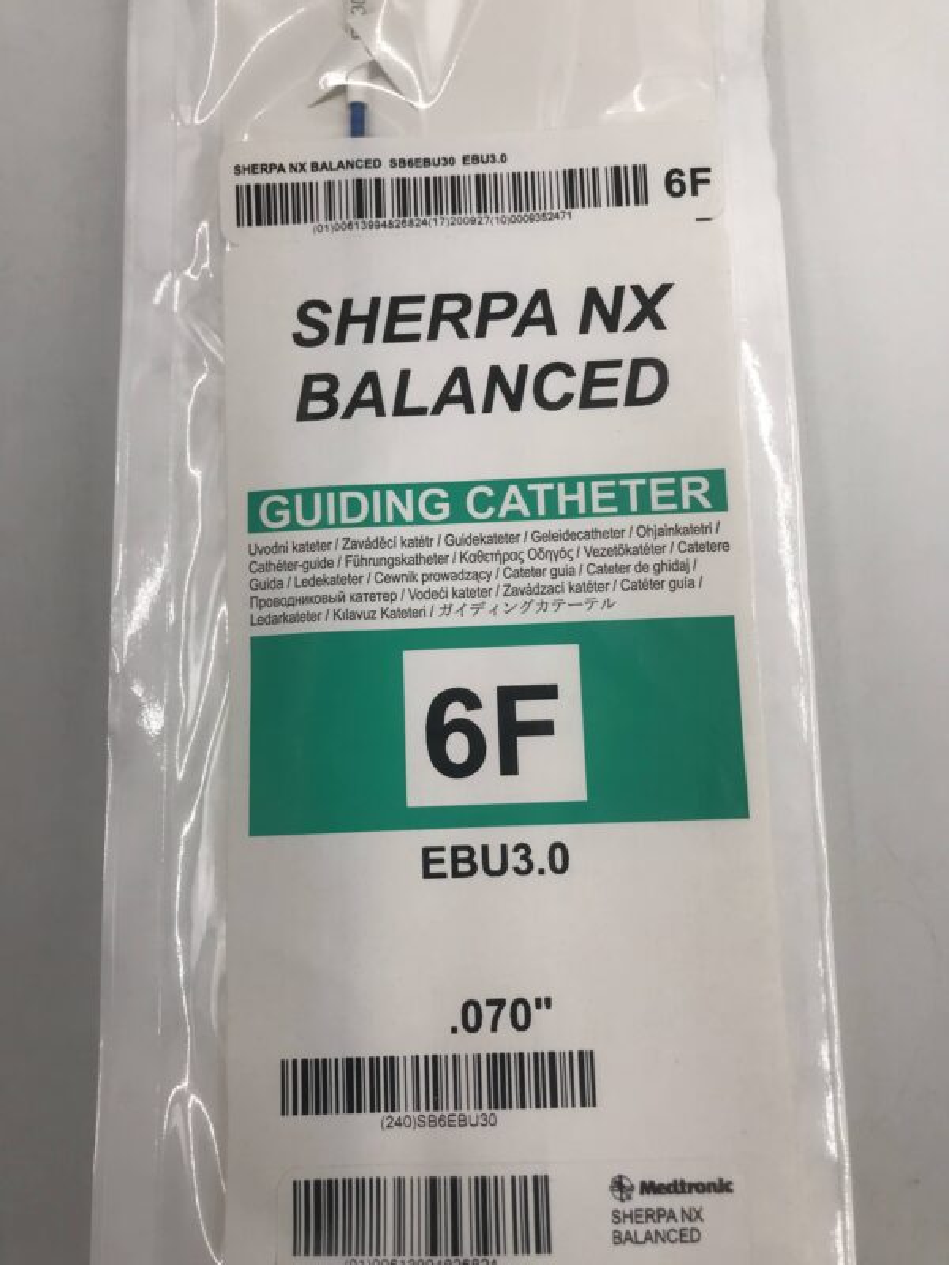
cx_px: 474
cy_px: 632
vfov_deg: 63.4
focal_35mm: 28
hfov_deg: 49.7
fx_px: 1023
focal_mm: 3.99
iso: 20
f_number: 1.8
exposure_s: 1/248
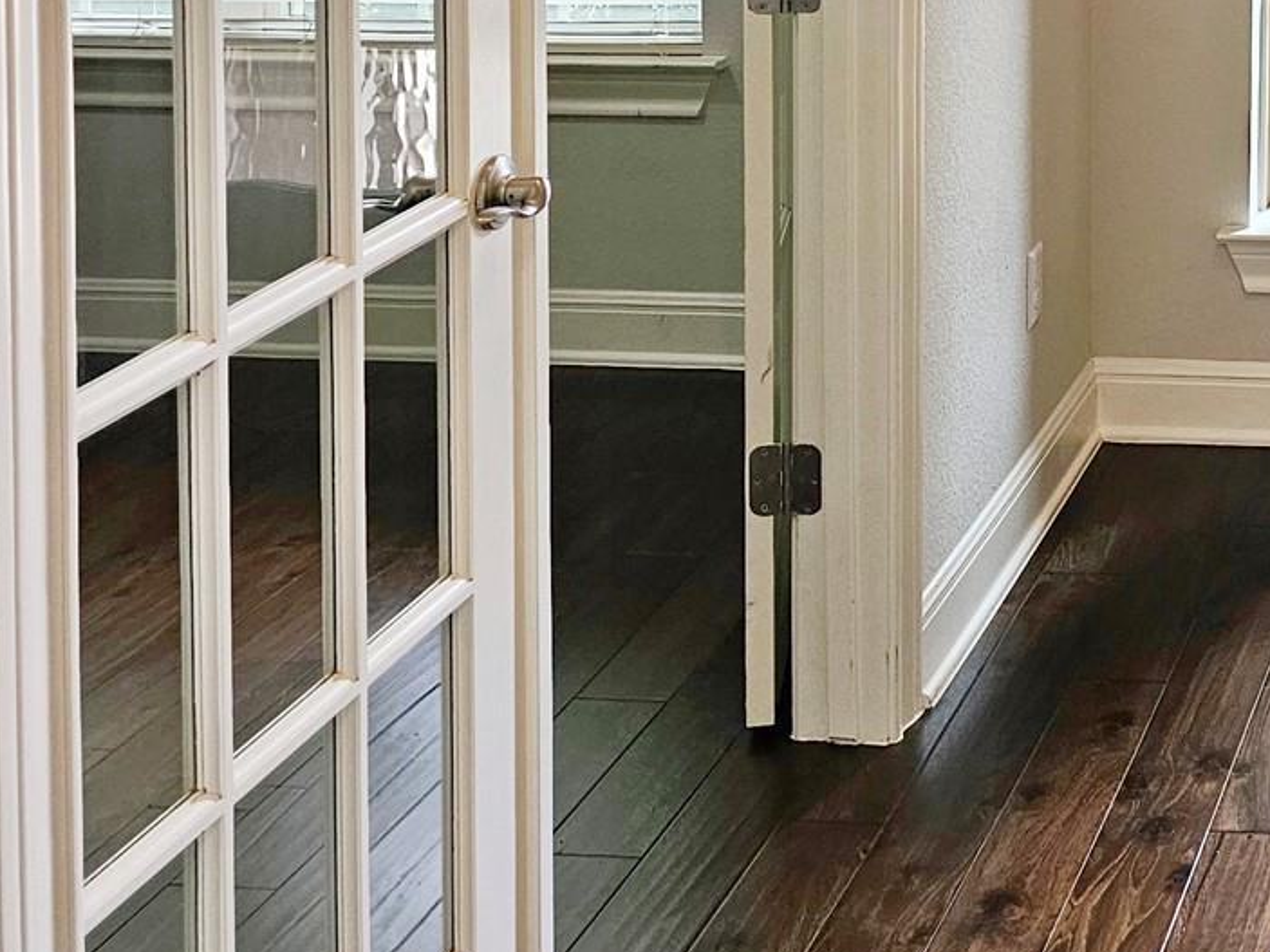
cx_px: 1490
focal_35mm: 67
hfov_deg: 26.1
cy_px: -381
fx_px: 2458
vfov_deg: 19.7
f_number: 1.7
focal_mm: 6.3
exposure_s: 1/120
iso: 160
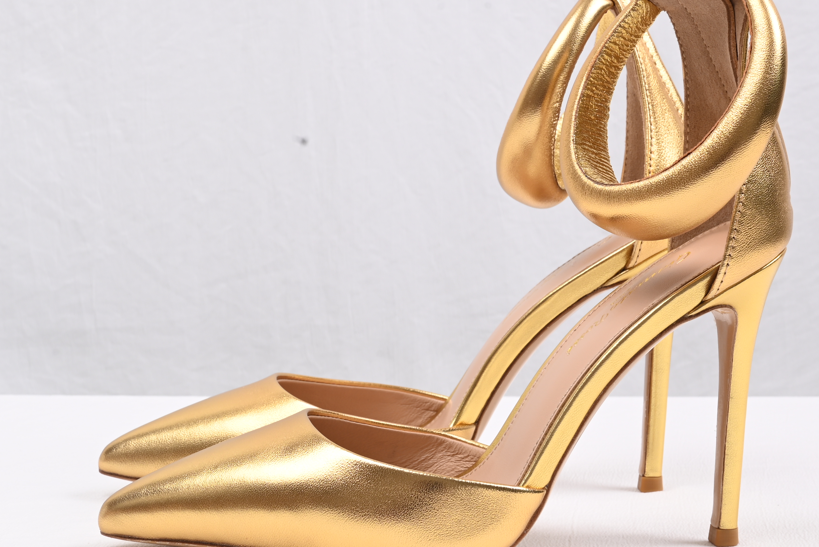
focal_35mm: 70
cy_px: 230
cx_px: 389
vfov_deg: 19.5
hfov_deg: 28.8
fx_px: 1593
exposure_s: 1/2
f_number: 16
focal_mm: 40
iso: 100
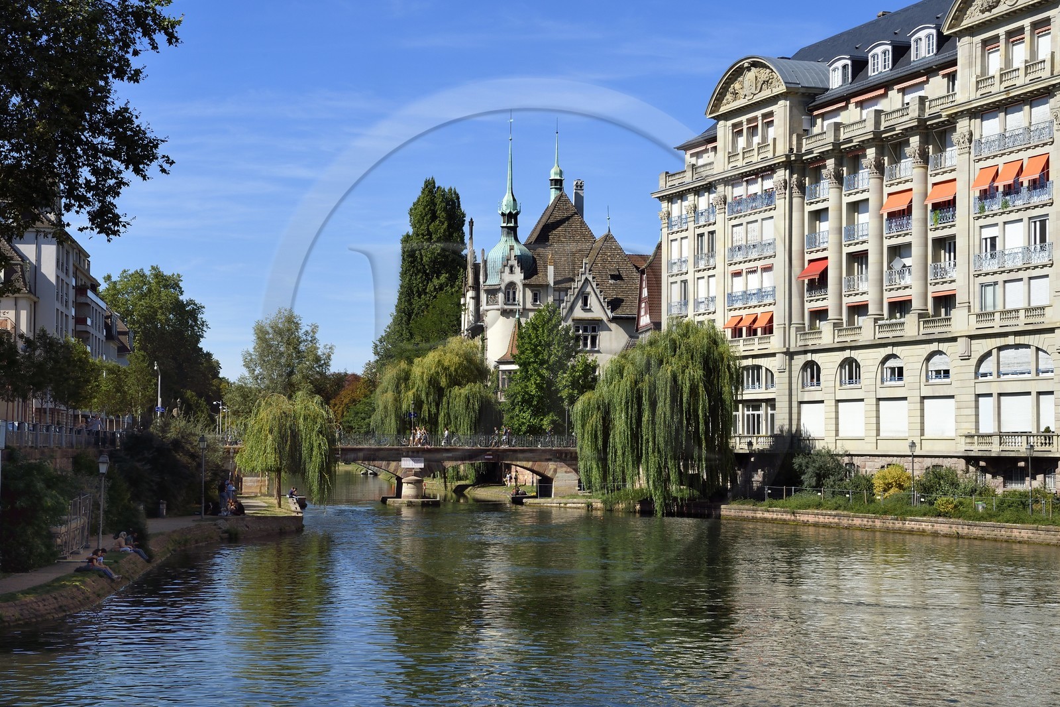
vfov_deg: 21.9
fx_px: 1825
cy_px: 354
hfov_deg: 32.4
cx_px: 530
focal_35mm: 62
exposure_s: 1/250
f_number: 13
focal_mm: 62
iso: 200
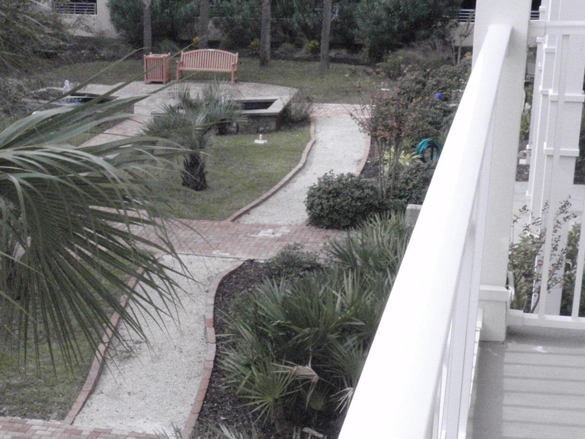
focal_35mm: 67
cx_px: 150
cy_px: 297
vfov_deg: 21.8
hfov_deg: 28.6
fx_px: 1132
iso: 800
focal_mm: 7.25
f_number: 9
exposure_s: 1/400
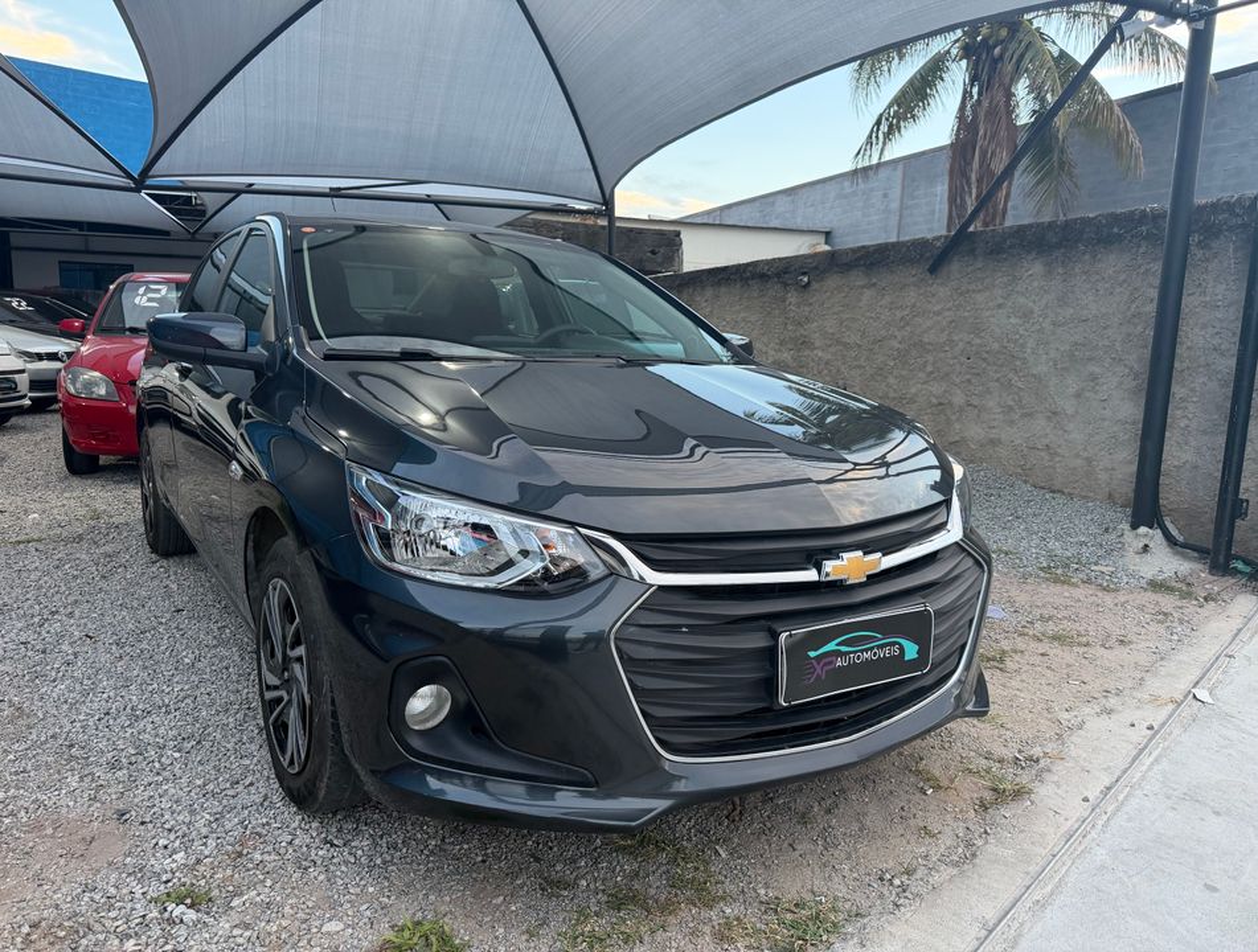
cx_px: 629
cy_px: 476
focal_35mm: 24
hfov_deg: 71.4
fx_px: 875
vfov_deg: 57.1
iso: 250
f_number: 1.78
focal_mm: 6.76
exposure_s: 1/120
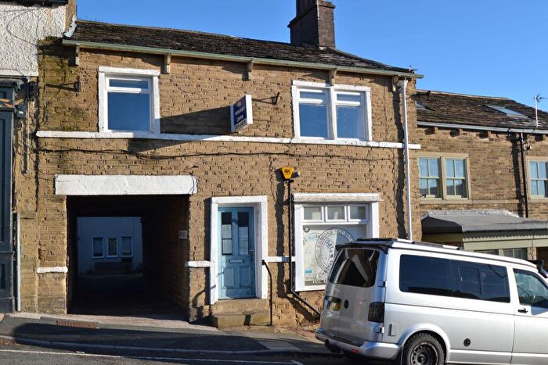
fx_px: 548
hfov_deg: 53.1
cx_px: 274
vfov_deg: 36.9
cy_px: 182
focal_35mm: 36
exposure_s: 1/160
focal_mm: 24
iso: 100
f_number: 6.3
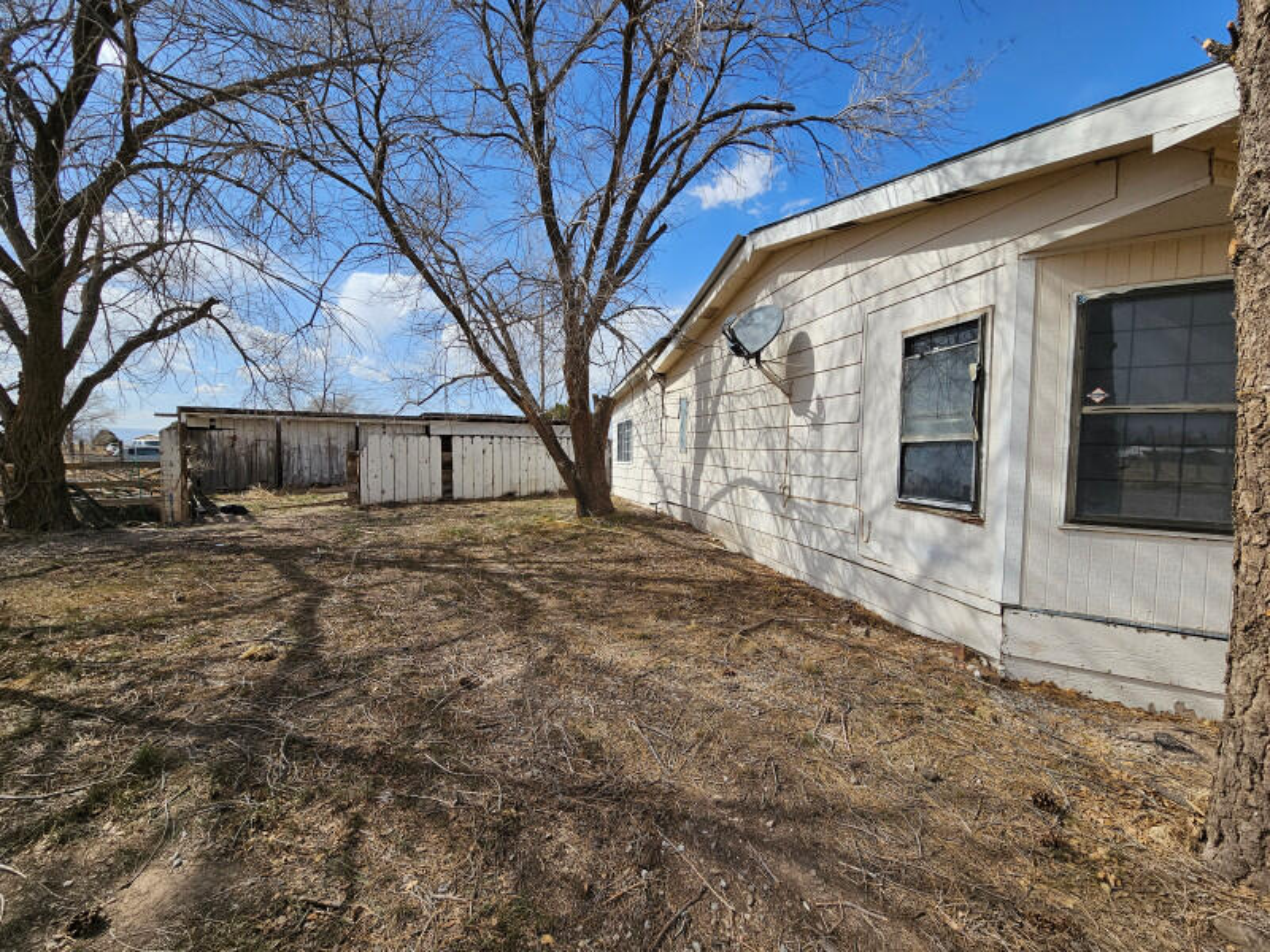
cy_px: 476
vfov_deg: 89.9
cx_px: 635
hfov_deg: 106.2
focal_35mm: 13
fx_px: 477
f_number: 2.2
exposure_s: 1/2216
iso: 50
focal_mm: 2.2
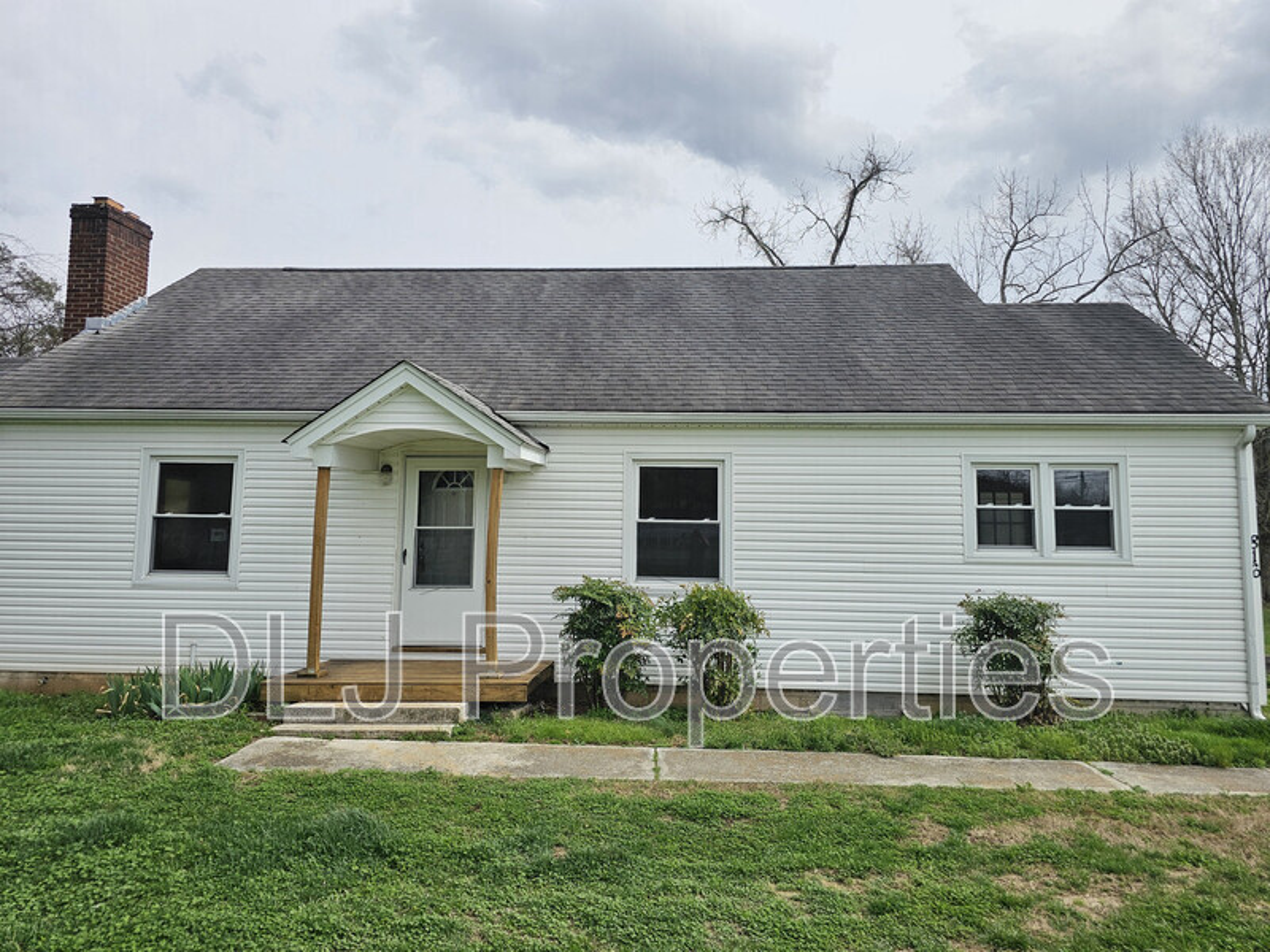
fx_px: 844
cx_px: 635
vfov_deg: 58.9
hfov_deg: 73.9
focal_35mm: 23
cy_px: 476
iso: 16
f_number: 1.7
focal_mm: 6.3
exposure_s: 1/1354
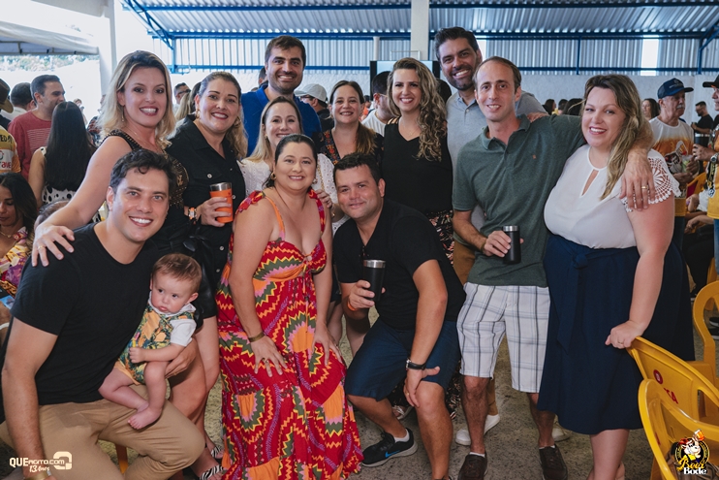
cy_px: 240
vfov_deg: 36.9
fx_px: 719
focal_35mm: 36
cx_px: 360
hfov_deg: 53.1
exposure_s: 1/250
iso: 2500
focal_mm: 24
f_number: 3.2
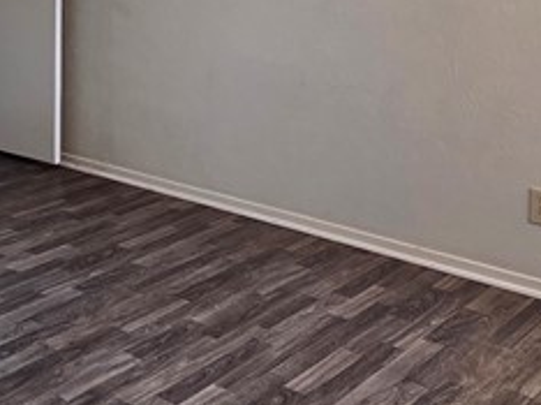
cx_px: -2
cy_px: -7
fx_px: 890
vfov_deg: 24.4
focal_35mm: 57
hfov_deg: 31.3
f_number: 2.2
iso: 160
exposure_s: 1/60
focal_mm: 2.2
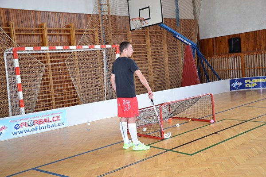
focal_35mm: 38
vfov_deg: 35.5
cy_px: 88
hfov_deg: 51.3
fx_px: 277
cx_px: 133
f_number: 4
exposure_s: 1/100
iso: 640
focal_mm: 25
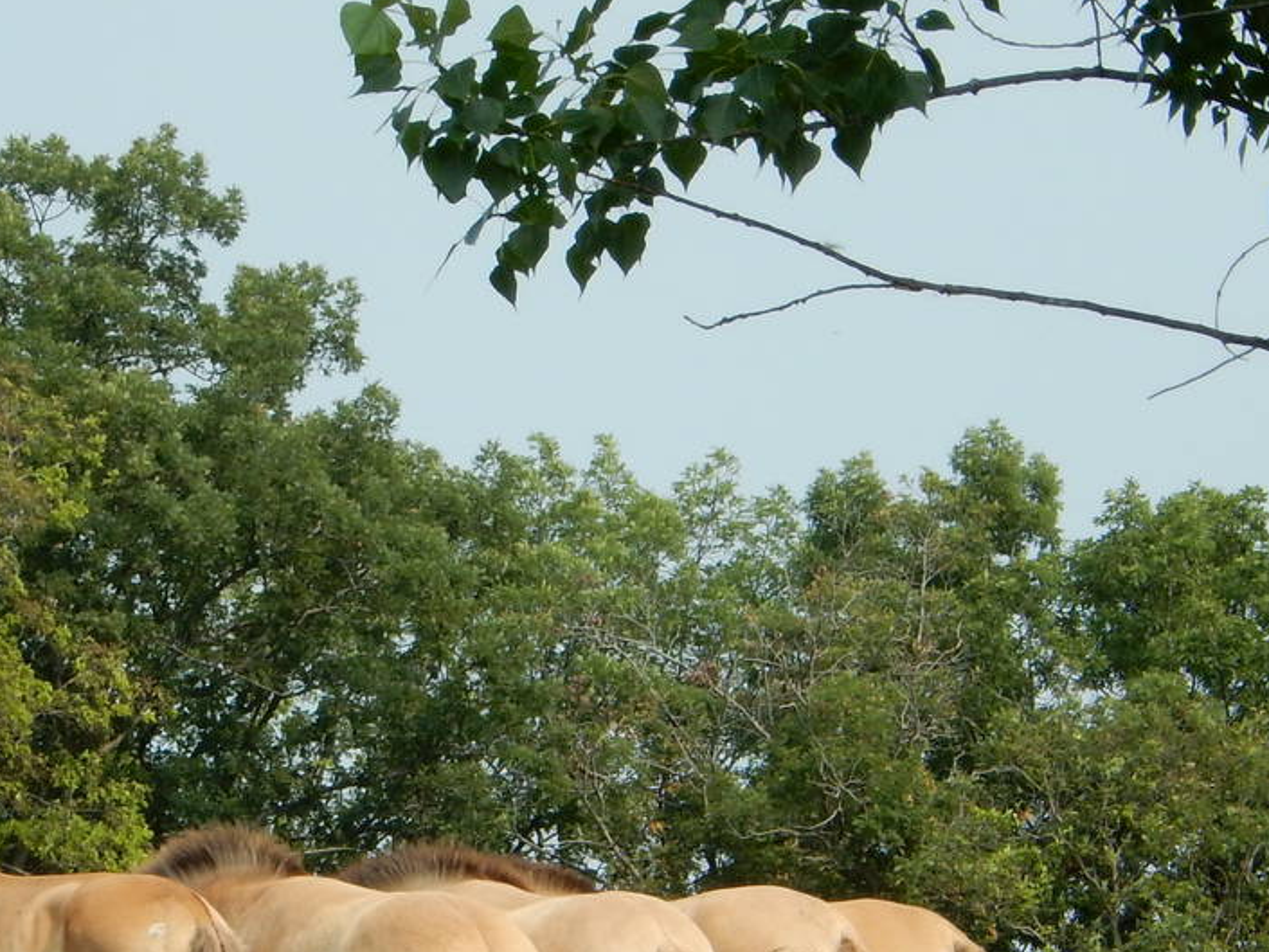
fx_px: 17893
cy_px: 743
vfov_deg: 3.0
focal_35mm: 488
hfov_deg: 4.1
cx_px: 448
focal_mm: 38.6
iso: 125
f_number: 5.8
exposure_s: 1/400
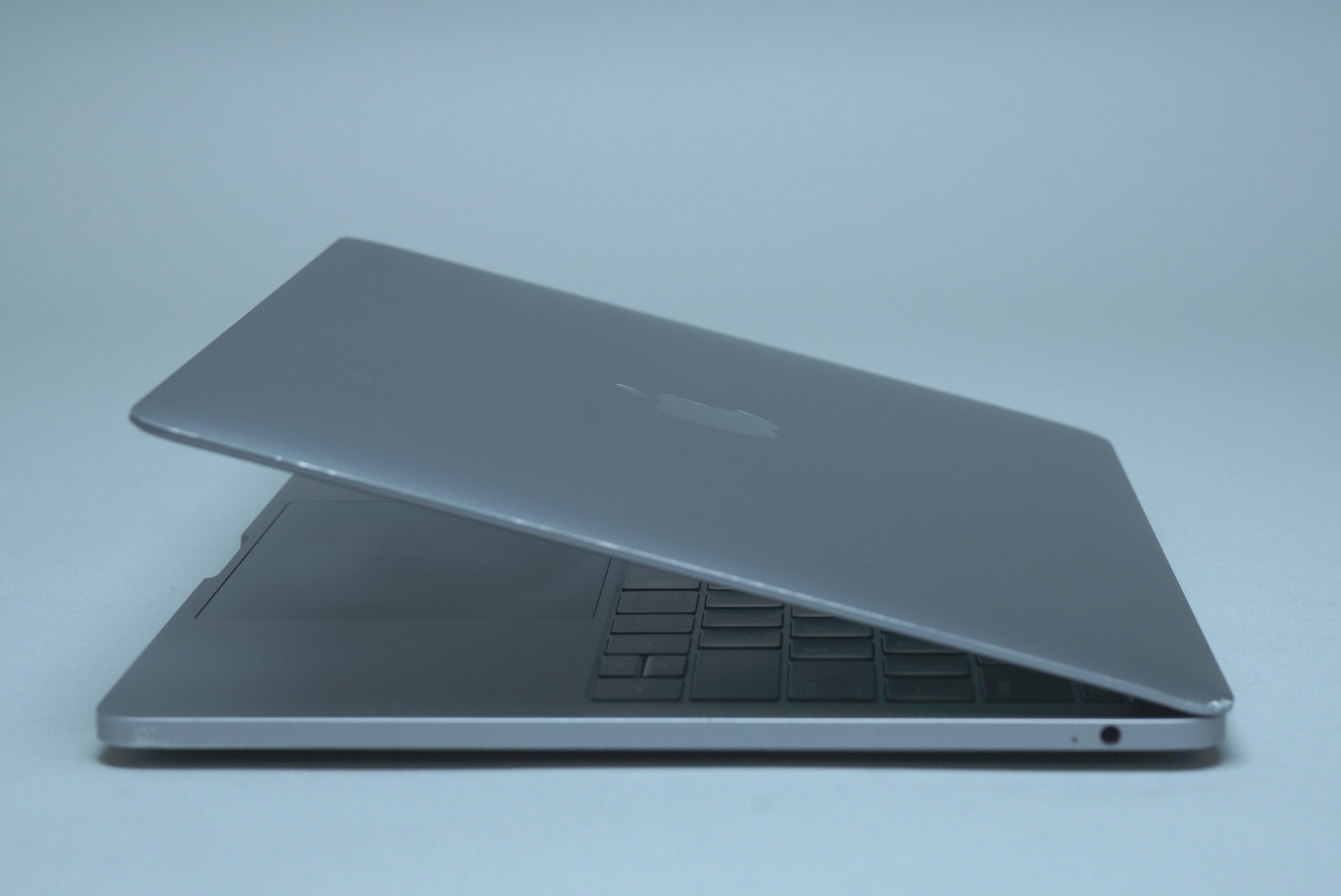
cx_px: 670
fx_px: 3298
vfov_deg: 15.5
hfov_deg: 23.0
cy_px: 448
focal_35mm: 88
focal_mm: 59
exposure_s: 1/200
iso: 500
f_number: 9
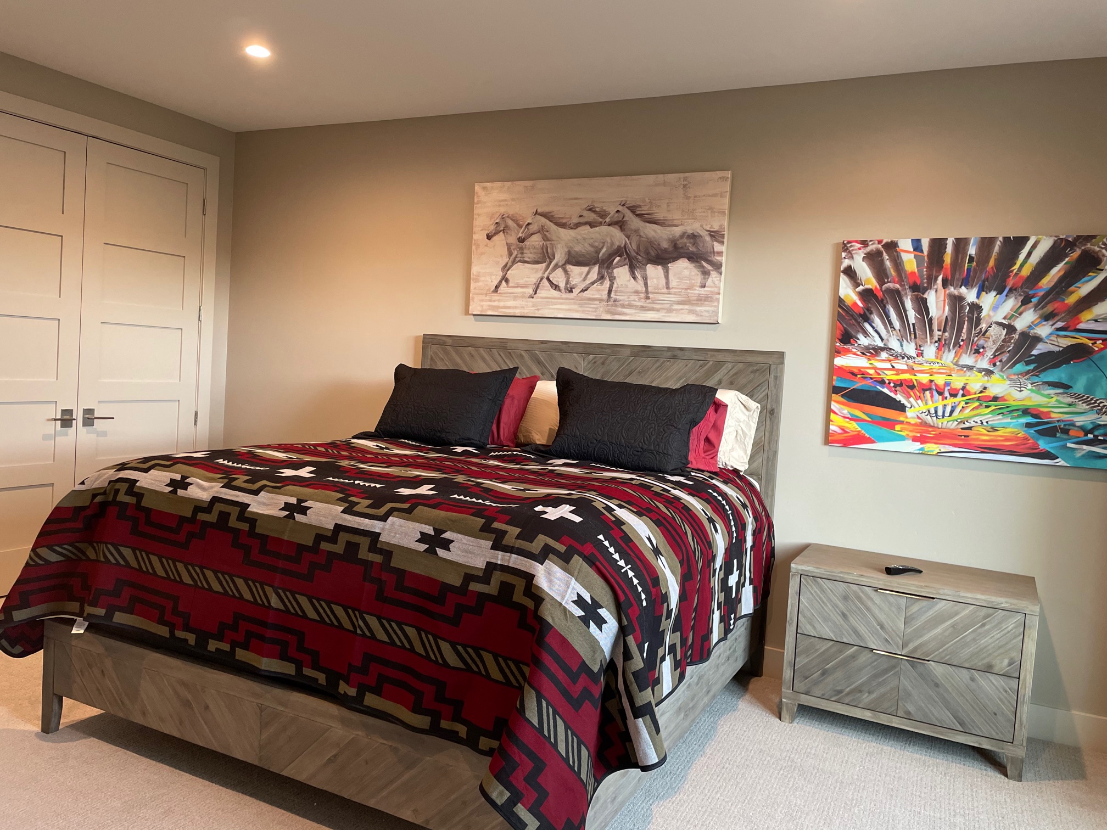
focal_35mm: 26
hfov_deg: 67.3
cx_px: 554
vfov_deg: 53.1
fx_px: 831
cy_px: 415
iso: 200
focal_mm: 4.2
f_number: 1.6
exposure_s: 1/60
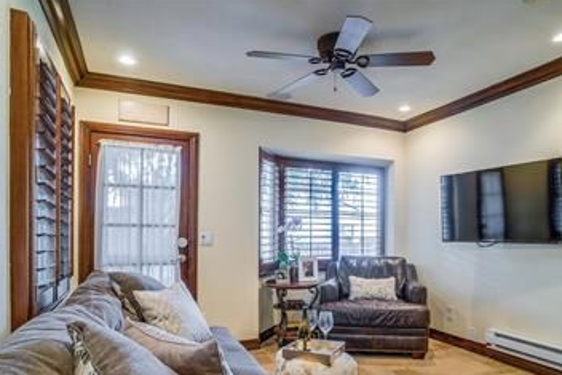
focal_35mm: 23
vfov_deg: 54.5
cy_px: 235
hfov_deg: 75.9
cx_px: 310
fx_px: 359
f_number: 11
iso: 125
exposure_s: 1/1.25
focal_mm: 18
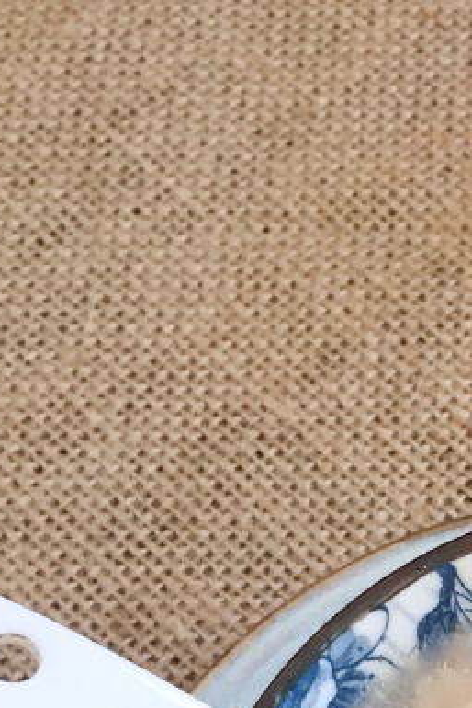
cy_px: 780
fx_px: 1847
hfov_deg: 13.6
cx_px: 740
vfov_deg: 20.6
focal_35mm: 94
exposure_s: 1/33
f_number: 2.2
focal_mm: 4.15
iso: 40
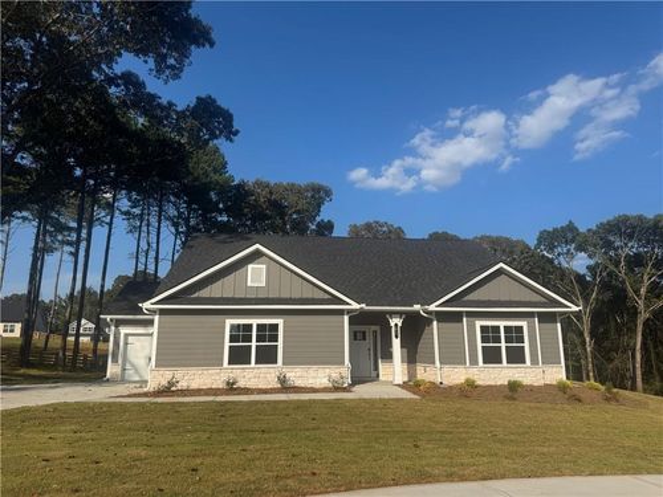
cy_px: 248
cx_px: 332
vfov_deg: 56.8
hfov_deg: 71.6
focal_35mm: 24
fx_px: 460
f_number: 1.78
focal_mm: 6.76
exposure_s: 1/5348
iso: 80
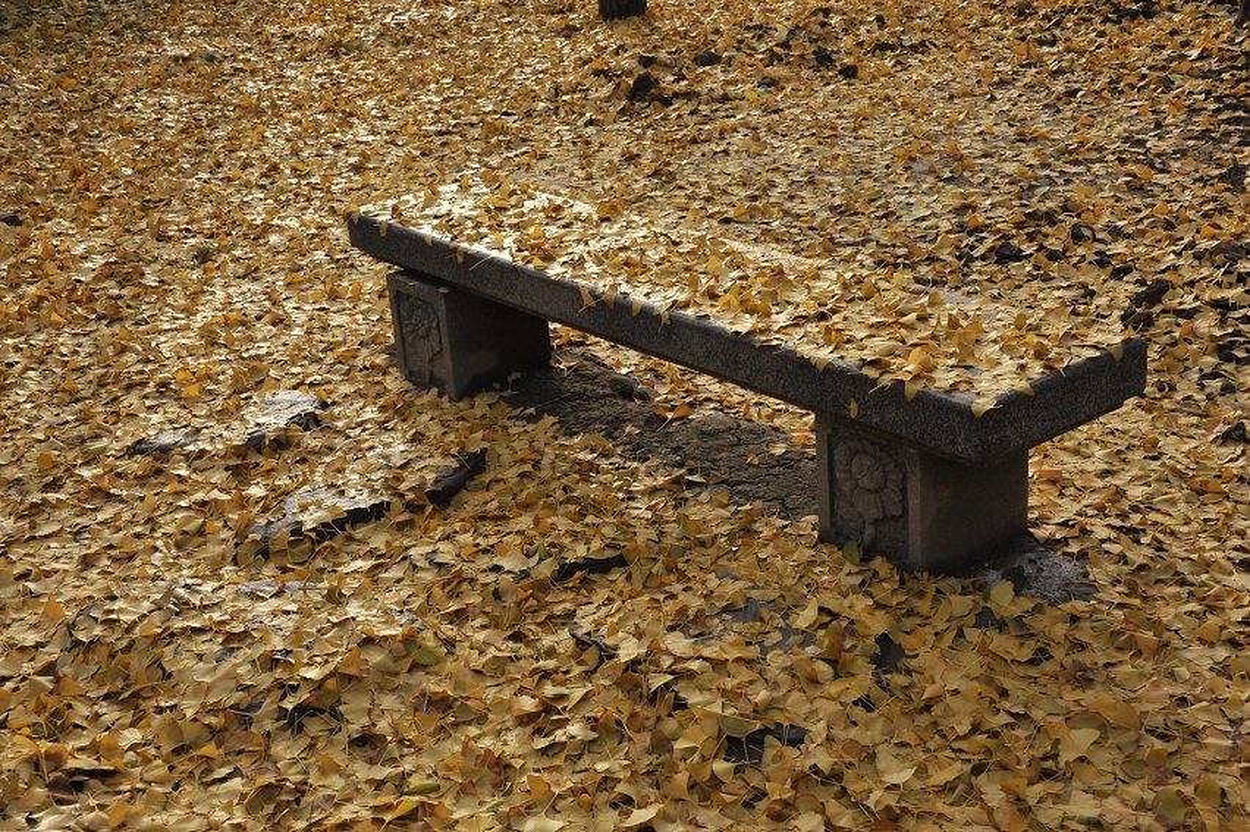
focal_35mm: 50
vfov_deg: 27.0
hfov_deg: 39.6
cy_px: 416
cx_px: 625
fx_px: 1735
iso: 1250
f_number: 13
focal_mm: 50
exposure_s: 1/640
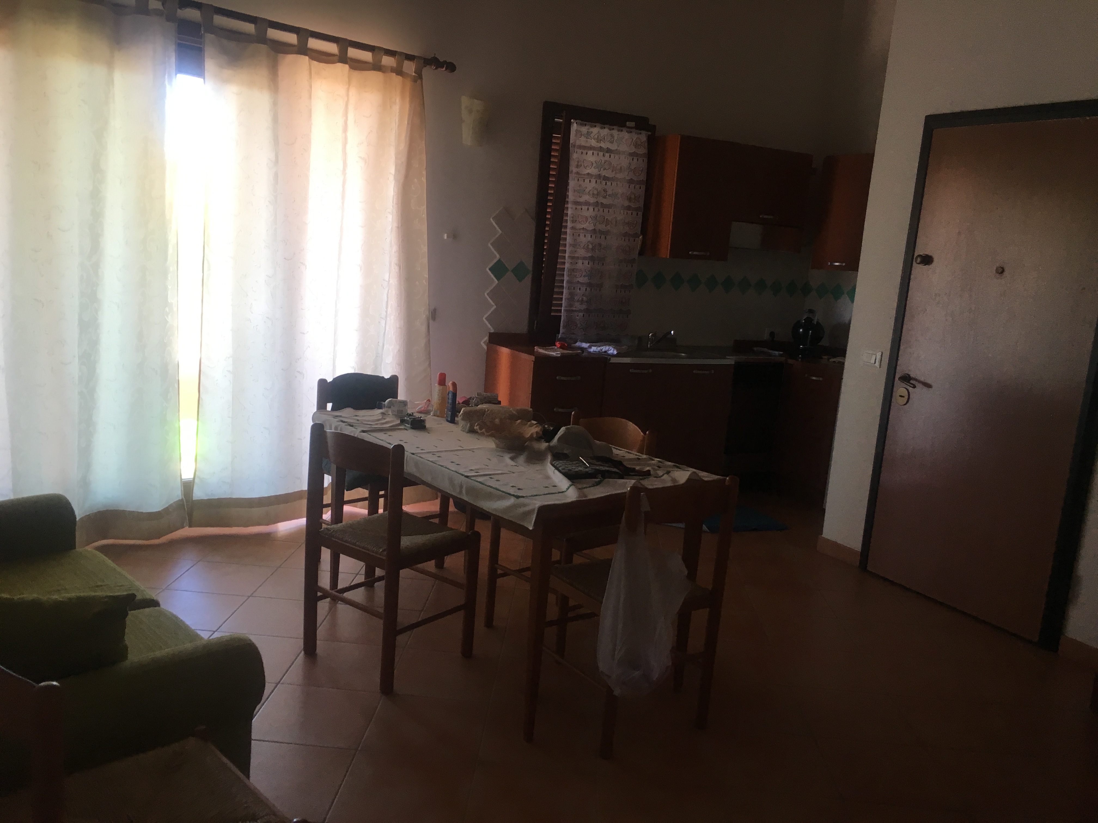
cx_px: 549
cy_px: 412
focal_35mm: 29
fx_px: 920
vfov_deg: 48.2
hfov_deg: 61.7
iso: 40
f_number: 2.2
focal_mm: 4.15
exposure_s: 1/33
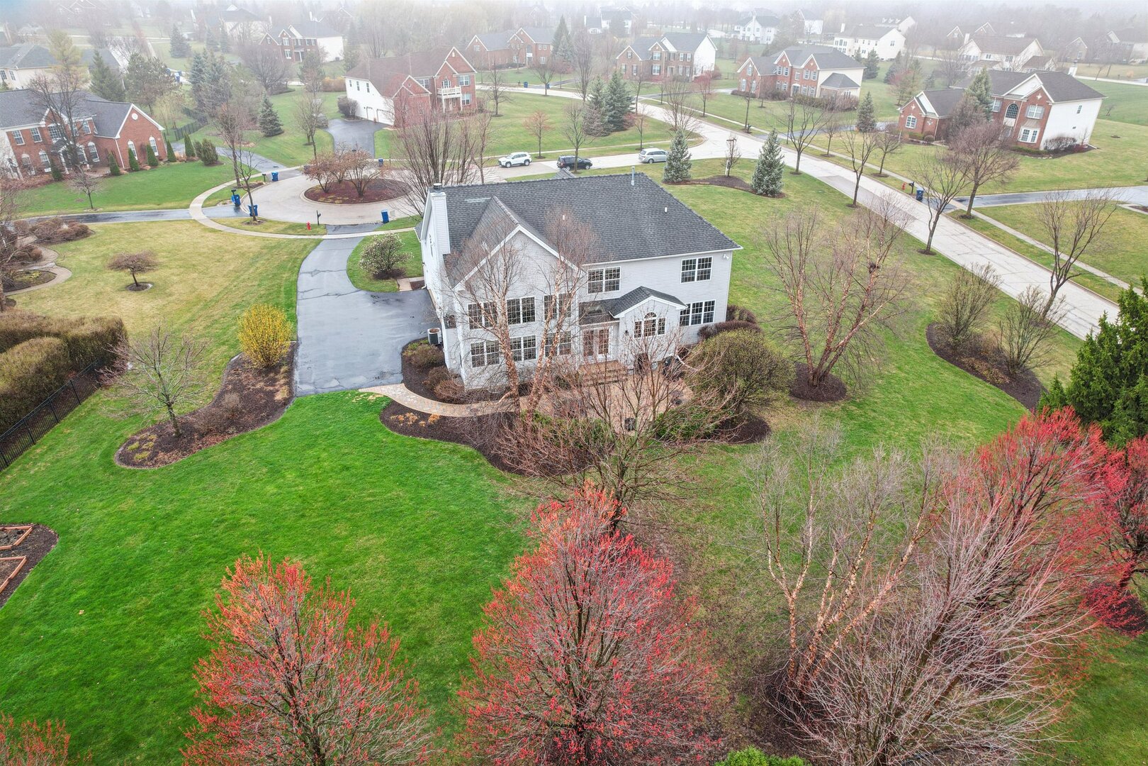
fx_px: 702
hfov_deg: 78.6
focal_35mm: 22
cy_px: 383
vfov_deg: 57.2
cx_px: 574
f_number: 2.8
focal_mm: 8.4
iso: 100
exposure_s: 1/30
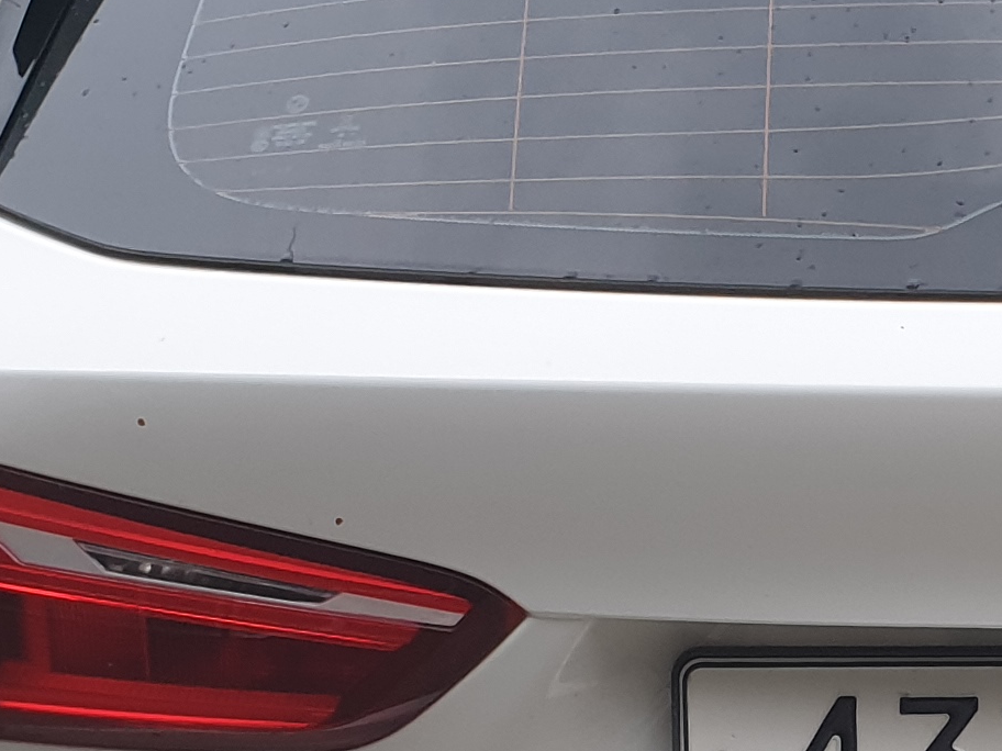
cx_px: 1136
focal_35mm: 115
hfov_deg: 16.5
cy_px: 732
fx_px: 3329
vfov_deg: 12.7
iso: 100
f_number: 2.4
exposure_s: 1/50
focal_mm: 4.3
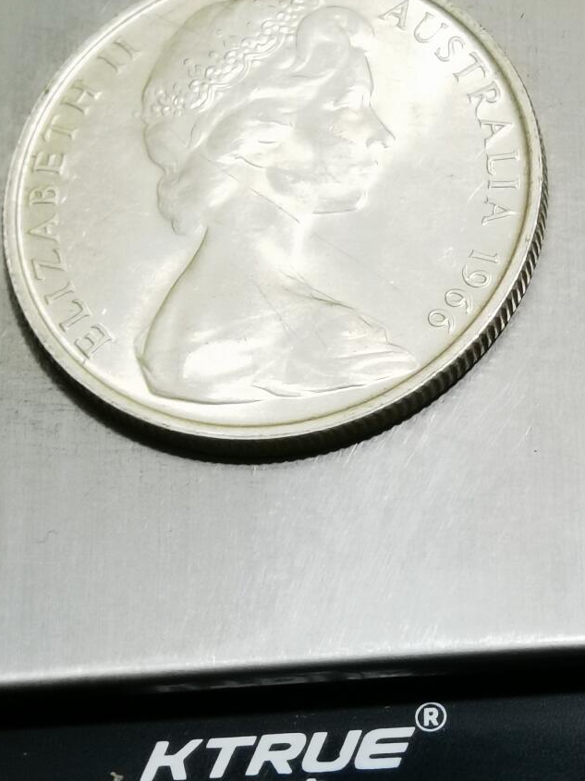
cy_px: 408
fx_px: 2932
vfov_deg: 15.2
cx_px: 425
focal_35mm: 130
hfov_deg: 11.4
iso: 125
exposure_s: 1/100
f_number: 1.9
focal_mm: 6.67
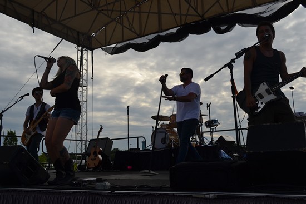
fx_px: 306
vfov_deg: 36.9
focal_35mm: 36
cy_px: 102
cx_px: 153
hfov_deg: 53.1
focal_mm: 24
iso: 100
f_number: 7.1
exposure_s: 1/200
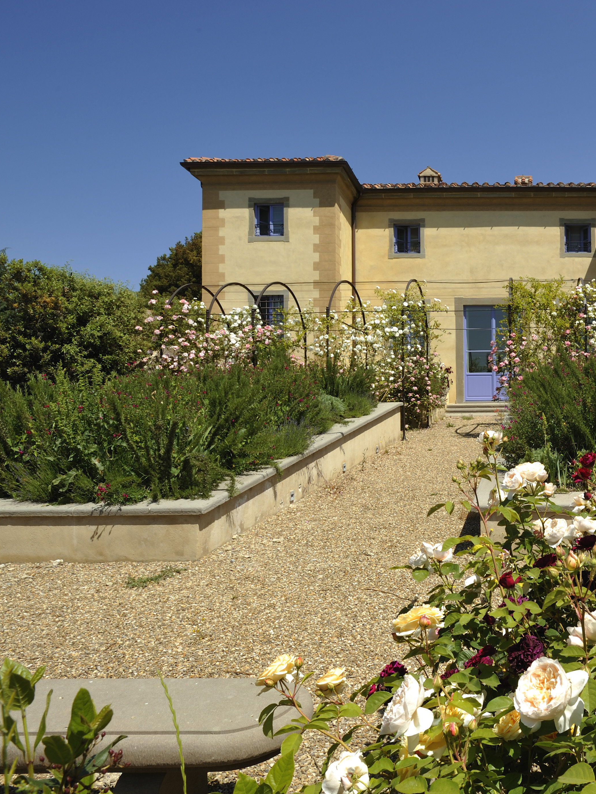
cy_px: 402
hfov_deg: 44.9
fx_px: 643
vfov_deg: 63.4
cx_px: 542
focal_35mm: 28
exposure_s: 1/100
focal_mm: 19
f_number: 16
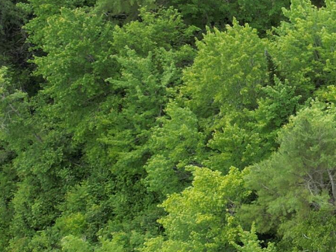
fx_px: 981
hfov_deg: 15.6
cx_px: 666
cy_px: 75
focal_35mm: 101
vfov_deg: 14.6
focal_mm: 6.72
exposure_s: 1/30
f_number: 1.7
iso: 100
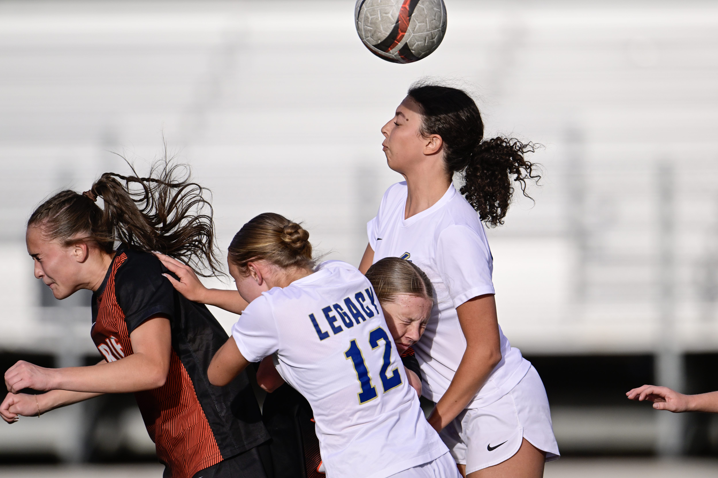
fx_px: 11986
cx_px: 359
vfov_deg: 2.3
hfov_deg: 3.4
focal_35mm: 601
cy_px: 239
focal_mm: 600
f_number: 4
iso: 800
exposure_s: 1/6400
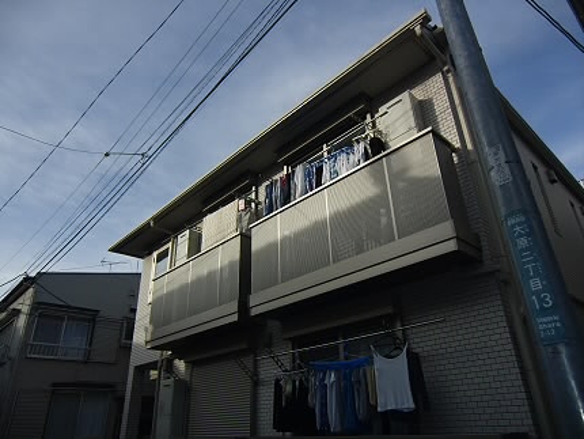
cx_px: 292
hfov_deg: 71.6
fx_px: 405
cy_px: 220
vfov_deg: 56.9
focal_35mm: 24
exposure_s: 1/250
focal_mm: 4.3
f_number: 7.5
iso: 100
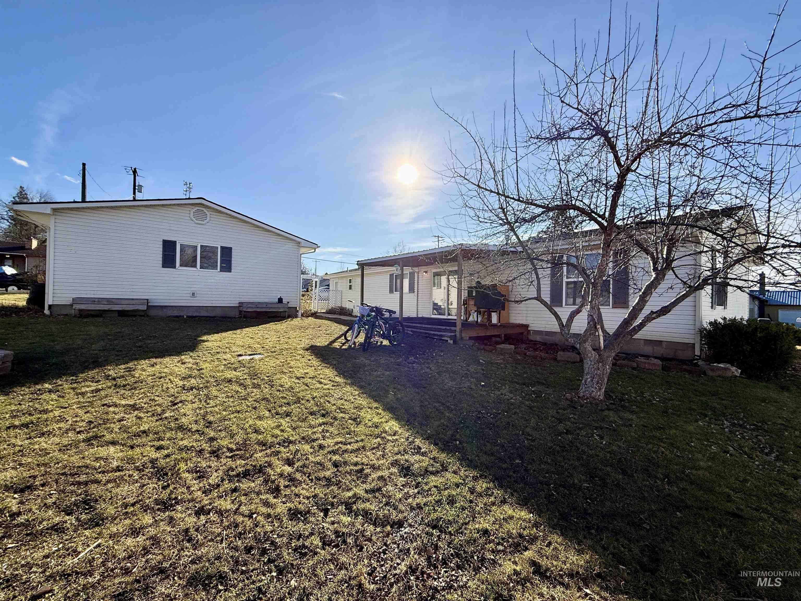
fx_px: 324
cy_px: 300
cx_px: 400
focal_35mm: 14
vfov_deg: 85.7
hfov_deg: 102.1
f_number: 2.2
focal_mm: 2.22
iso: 64
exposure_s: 1/2841
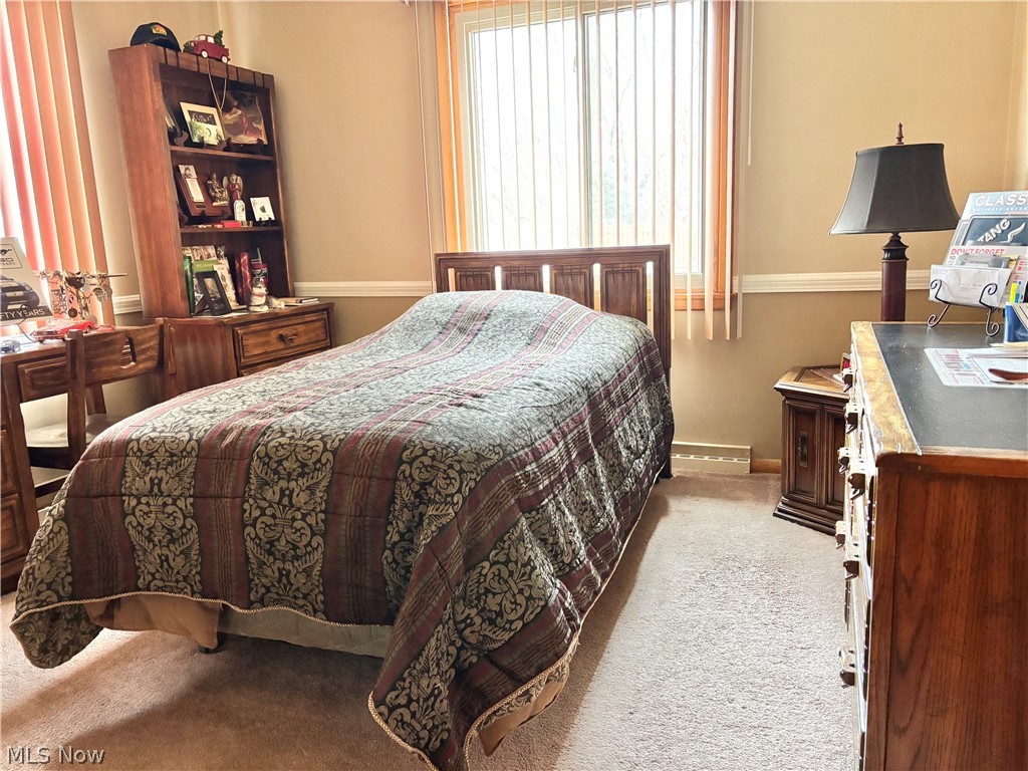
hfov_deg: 67.3
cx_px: 514
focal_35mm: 26
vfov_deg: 53.1
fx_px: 772
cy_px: 386
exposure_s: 1/40
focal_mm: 5.96
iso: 400
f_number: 1.6
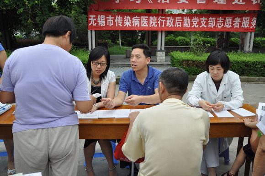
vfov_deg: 41.6
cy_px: 88
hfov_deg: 59.6
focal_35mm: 32
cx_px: 132
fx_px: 232
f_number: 6.3
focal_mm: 21
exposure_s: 1/160
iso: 200
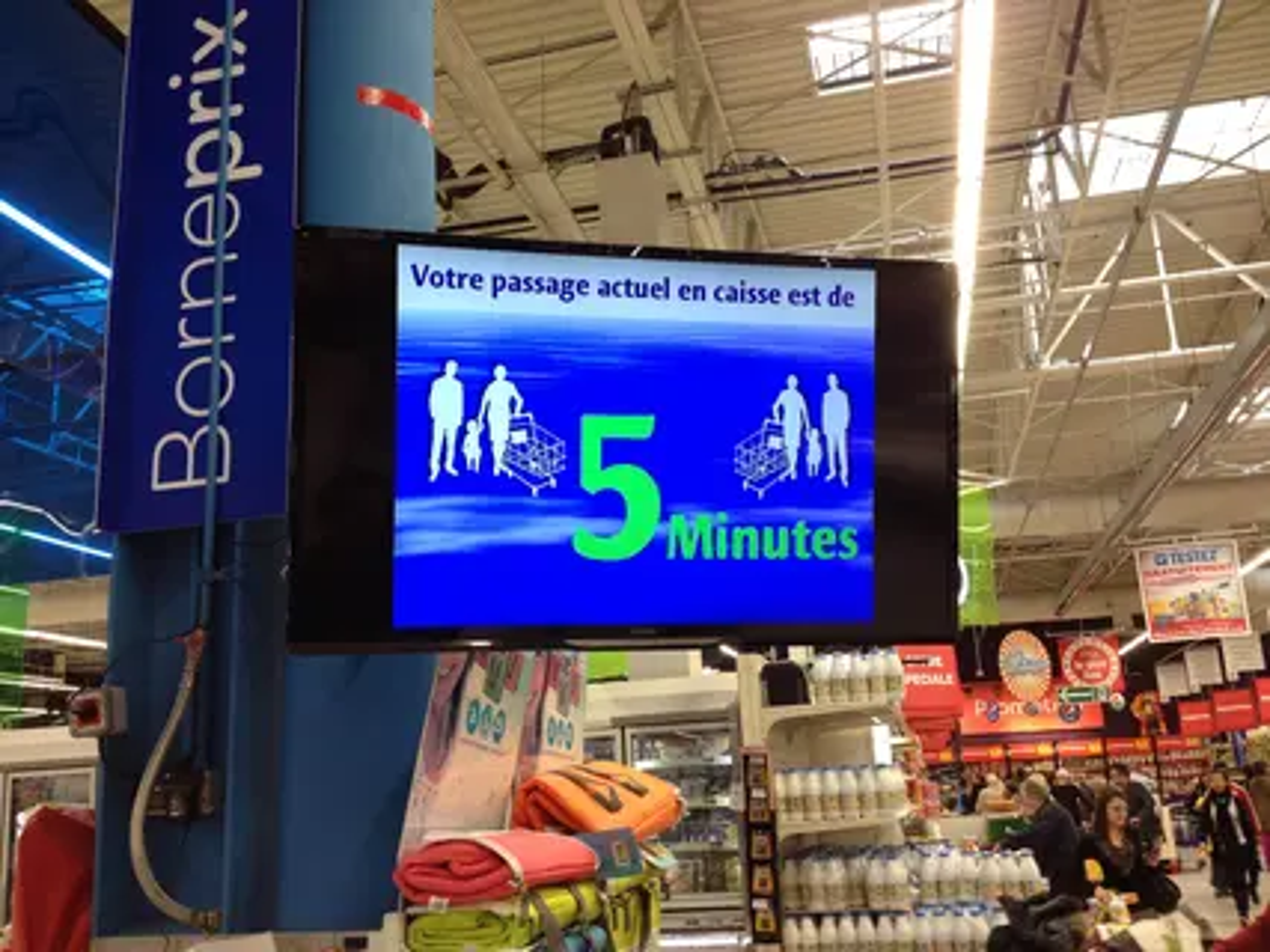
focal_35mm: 35
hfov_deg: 52.6
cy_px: 476
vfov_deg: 40.7
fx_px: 1284
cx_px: 635
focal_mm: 4.28
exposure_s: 1/30
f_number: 2.4
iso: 50
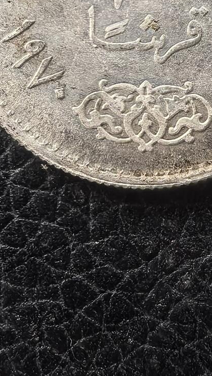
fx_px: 1198
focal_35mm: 120
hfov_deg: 10.1
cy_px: -4
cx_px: 147
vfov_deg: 17.4
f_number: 2
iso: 320
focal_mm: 5.75
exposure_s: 1/40
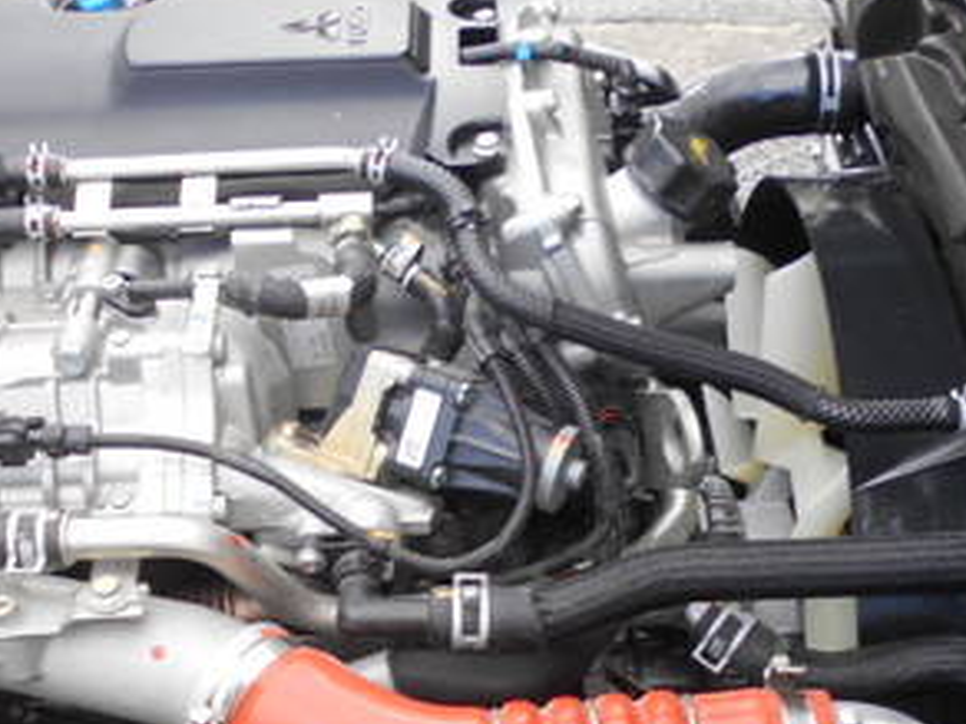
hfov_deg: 33.7
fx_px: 1591
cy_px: 509
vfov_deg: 25.5
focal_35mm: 57
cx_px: 579
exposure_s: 1/50
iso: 80
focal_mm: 4.6
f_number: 3.2
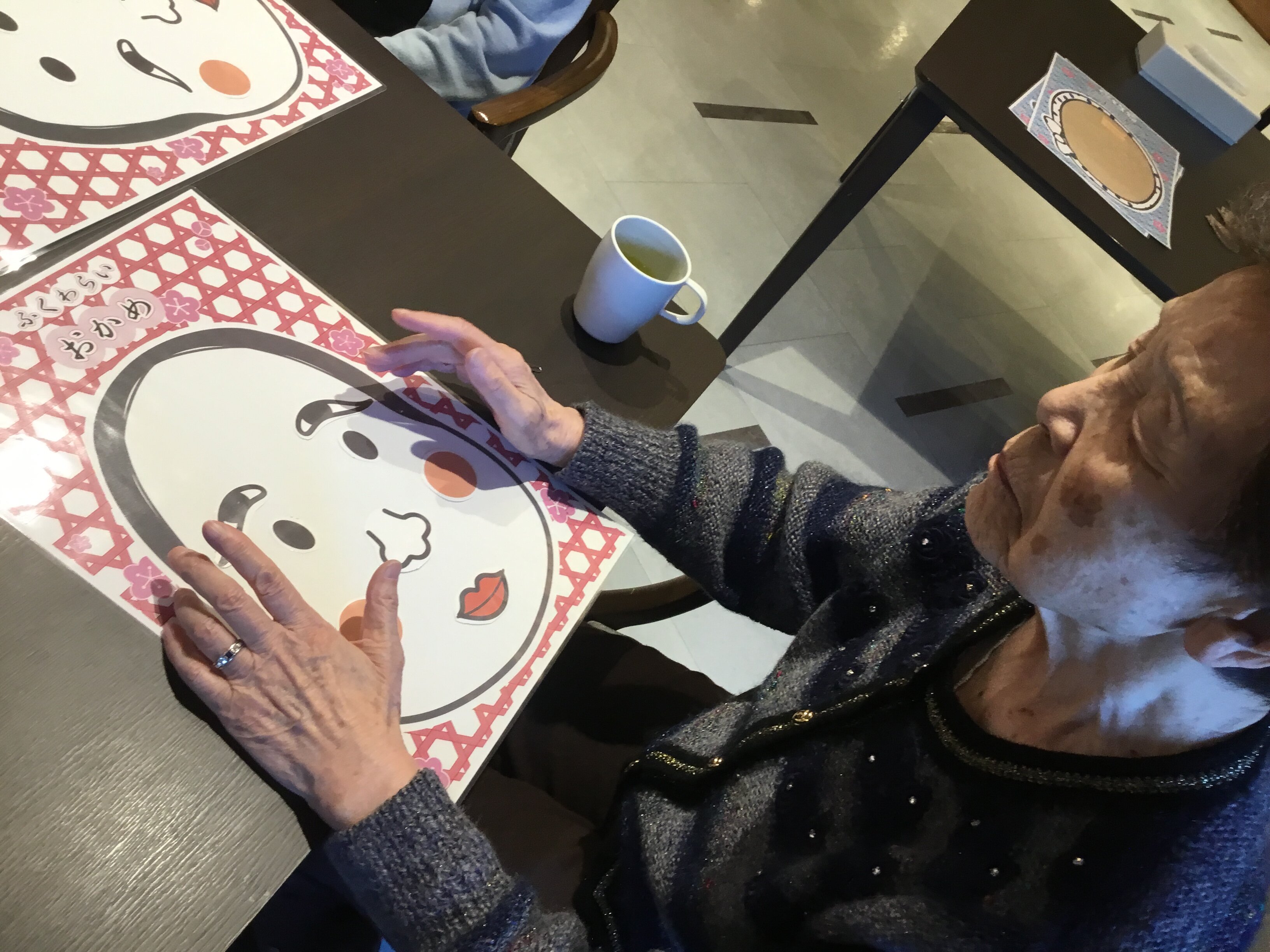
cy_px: 476
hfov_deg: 58.4
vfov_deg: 45.4
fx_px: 1137
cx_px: 635
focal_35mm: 31
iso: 50
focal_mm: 3.3
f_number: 2.4
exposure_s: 1/30
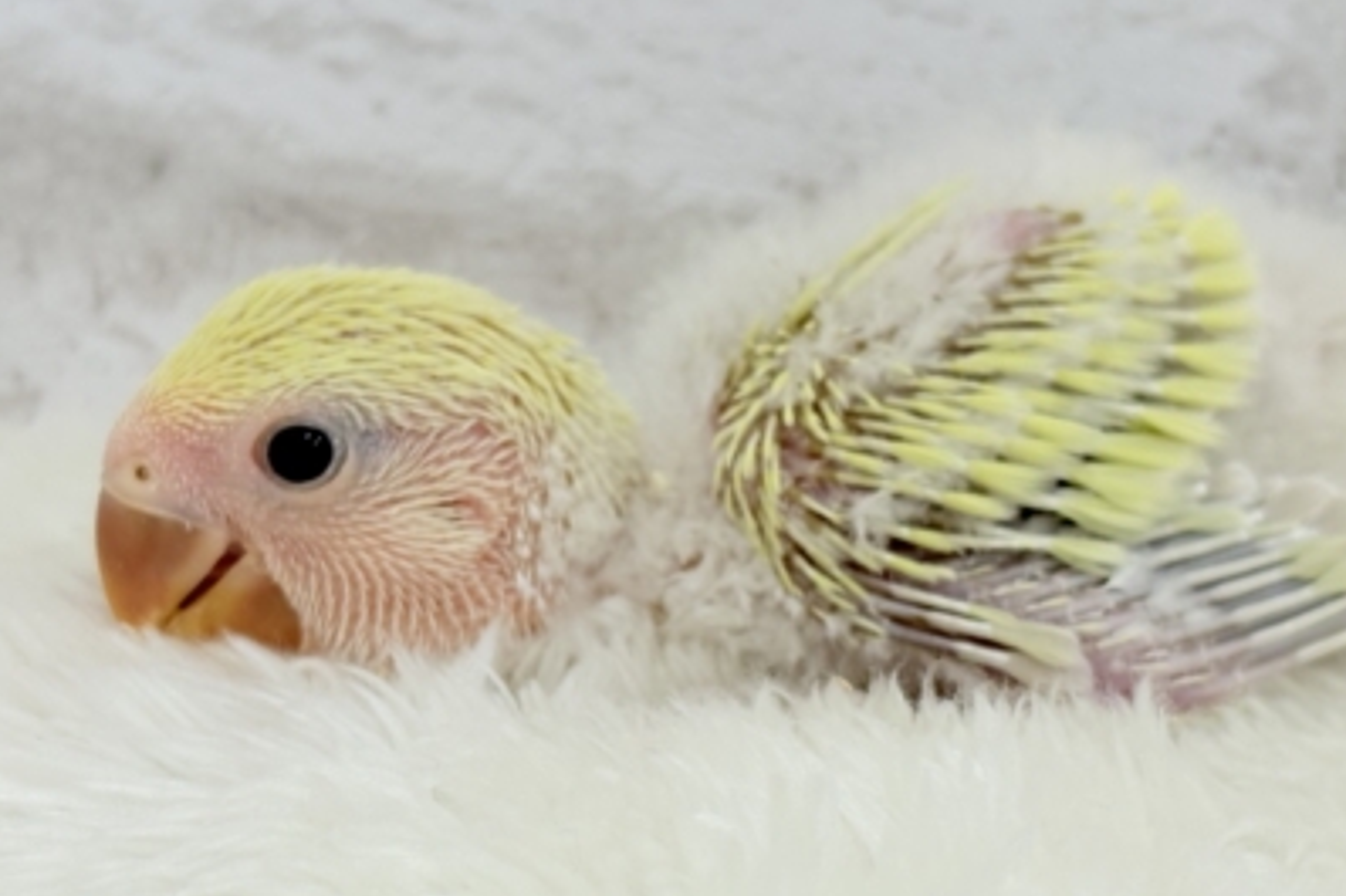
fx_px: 3251
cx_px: 781
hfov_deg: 23.4
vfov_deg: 15.7
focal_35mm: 87
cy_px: 568
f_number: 1.6
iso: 64
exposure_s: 1/100
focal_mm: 5.96
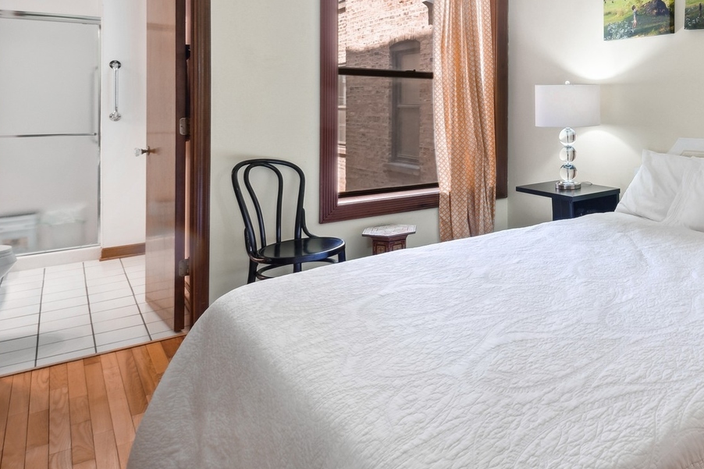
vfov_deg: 45.9
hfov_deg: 60.3
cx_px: 592
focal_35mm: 27
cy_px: 108
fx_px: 528
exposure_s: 1/2.5
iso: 100
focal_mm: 10
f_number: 11
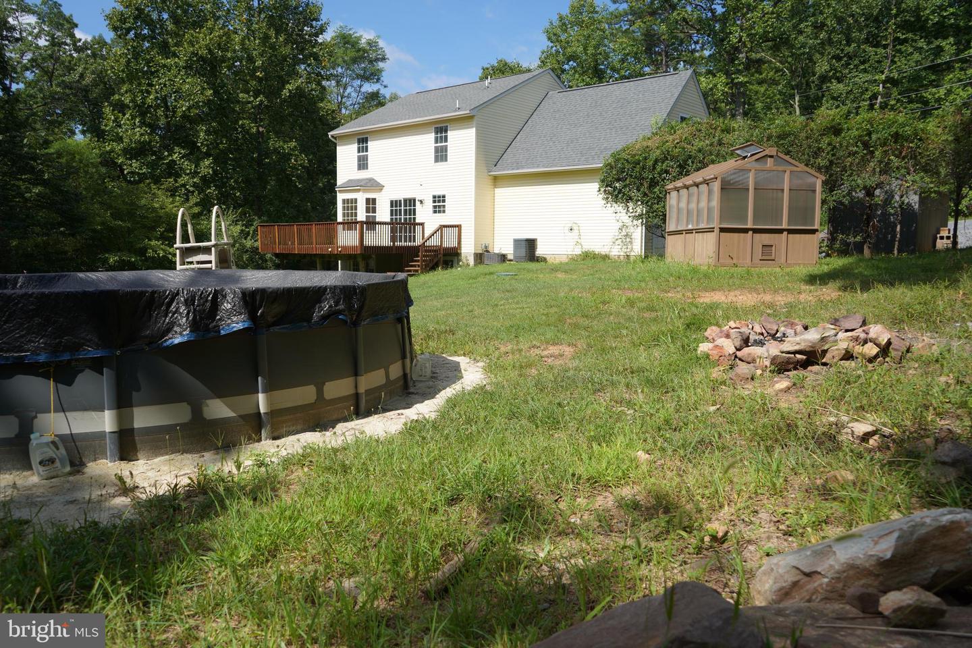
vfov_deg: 46.4
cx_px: 486
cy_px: 324
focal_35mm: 28
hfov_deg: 65.5
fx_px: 756
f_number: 4.5
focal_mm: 28
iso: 100
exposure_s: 1/640
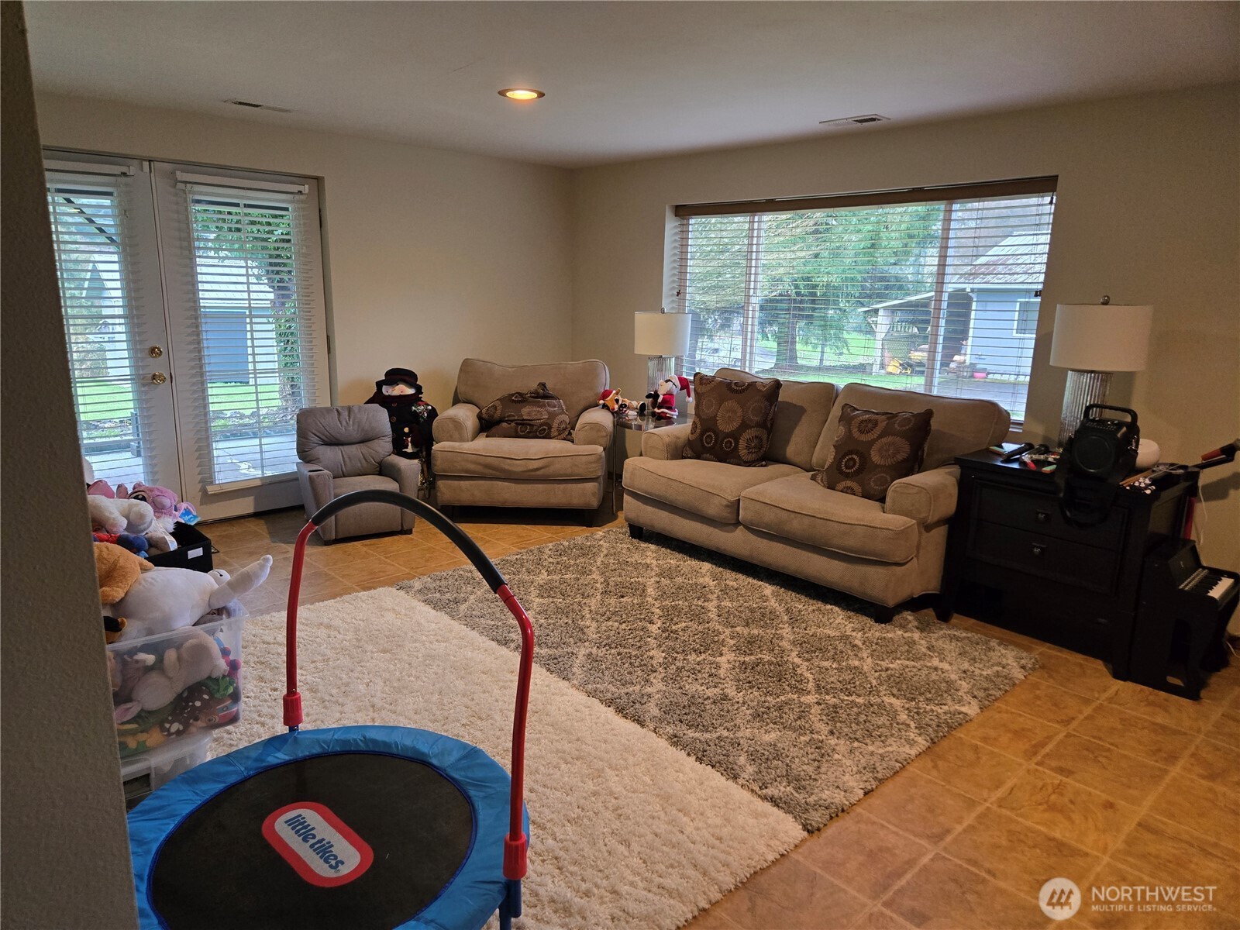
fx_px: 824
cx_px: 620
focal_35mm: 23
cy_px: 465
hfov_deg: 73.9
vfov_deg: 58.9
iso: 400
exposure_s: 1/120
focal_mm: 5.4
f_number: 1.8
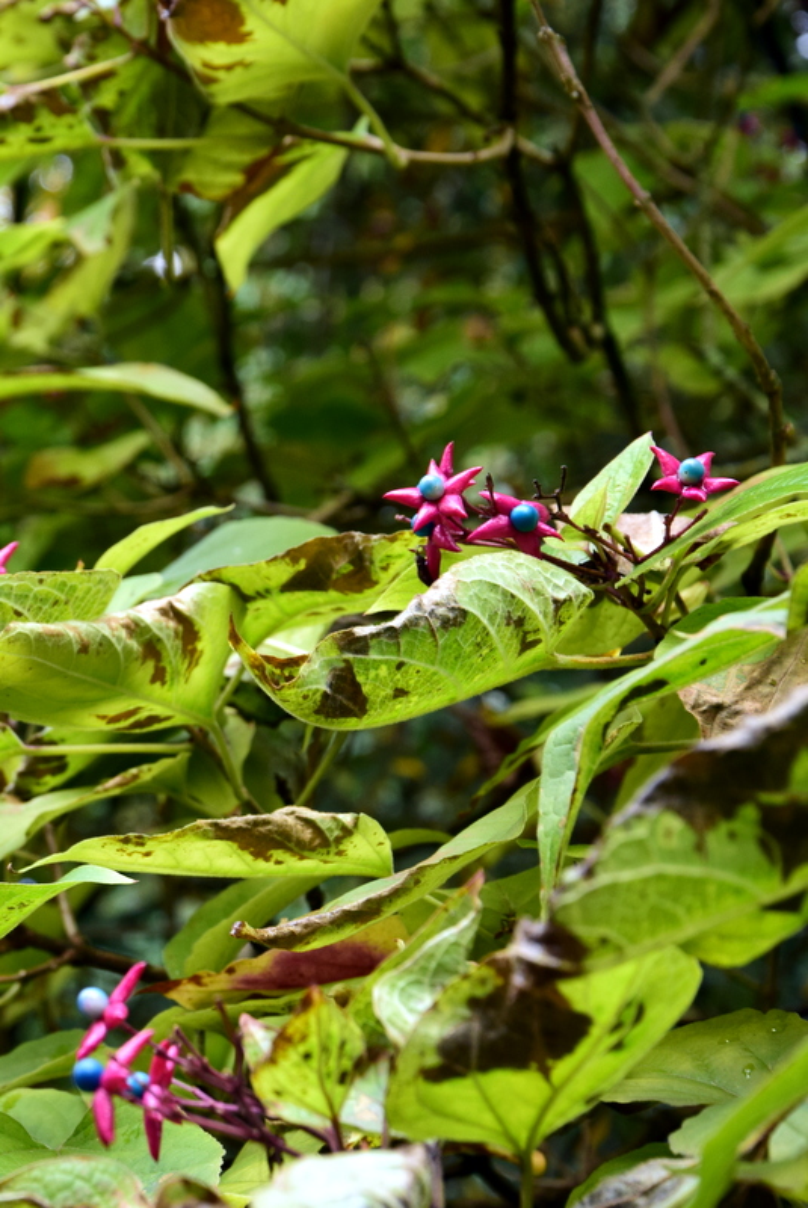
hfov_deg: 17.5
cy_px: 604
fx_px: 2620
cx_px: 404
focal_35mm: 78
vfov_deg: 26.0
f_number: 8
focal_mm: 52
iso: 400
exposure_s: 1/60
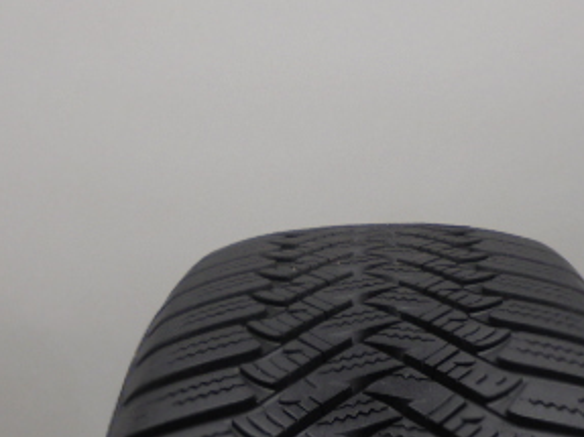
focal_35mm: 58
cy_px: 238
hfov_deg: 33.2
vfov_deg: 25.2
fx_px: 978
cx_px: 330
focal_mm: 4.6
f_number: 3.5
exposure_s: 1/30
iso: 100
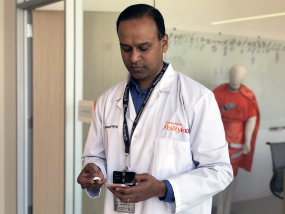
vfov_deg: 25.2
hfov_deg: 33.2
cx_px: 150
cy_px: 115
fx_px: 477
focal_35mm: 58
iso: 40
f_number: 2.4
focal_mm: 6
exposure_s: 1/60
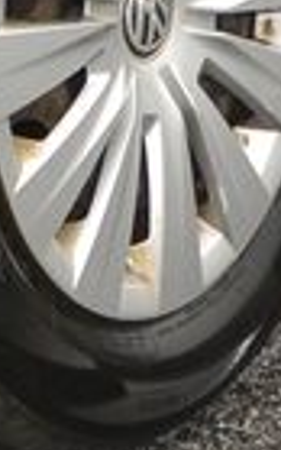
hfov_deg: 6.3
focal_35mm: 203
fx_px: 2485
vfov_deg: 9.6
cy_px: -442
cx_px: -258
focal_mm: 10
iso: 160
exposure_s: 1/250
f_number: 4.5
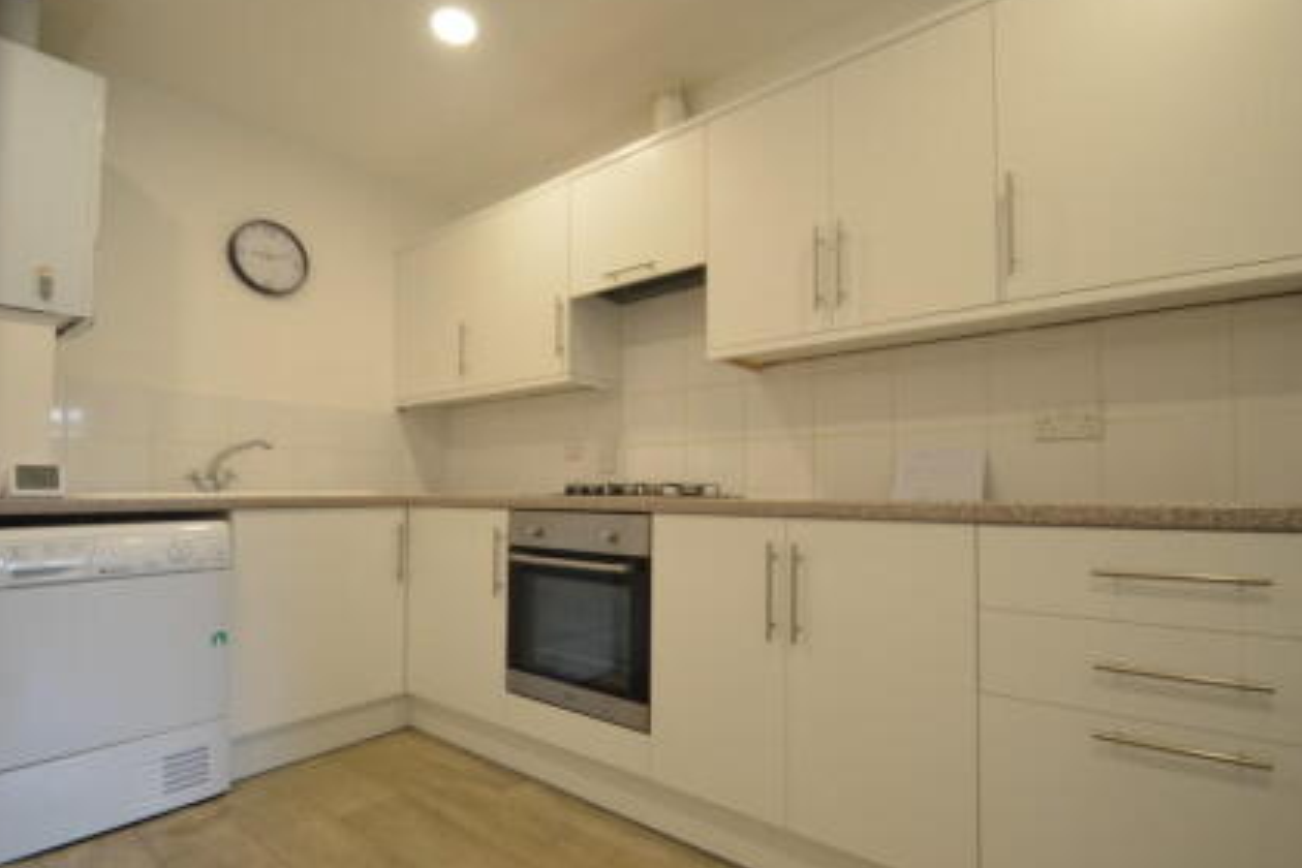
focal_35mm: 17
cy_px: 445
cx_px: 657
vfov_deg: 70.4
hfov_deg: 93.3
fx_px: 615
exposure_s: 1/60
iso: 450
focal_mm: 10
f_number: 4
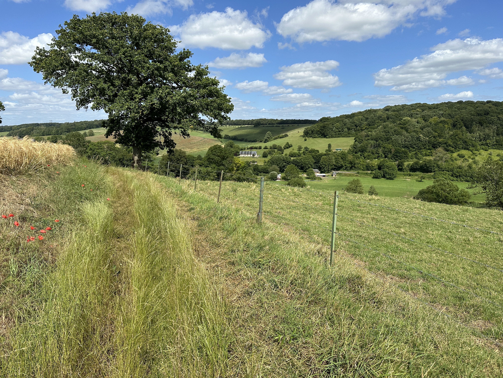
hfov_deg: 71.6
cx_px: 252
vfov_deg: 56.8
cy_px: 189
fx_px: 349
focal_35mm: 24
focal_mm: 6.86
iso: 80
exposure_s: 1/5263
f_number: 1.78
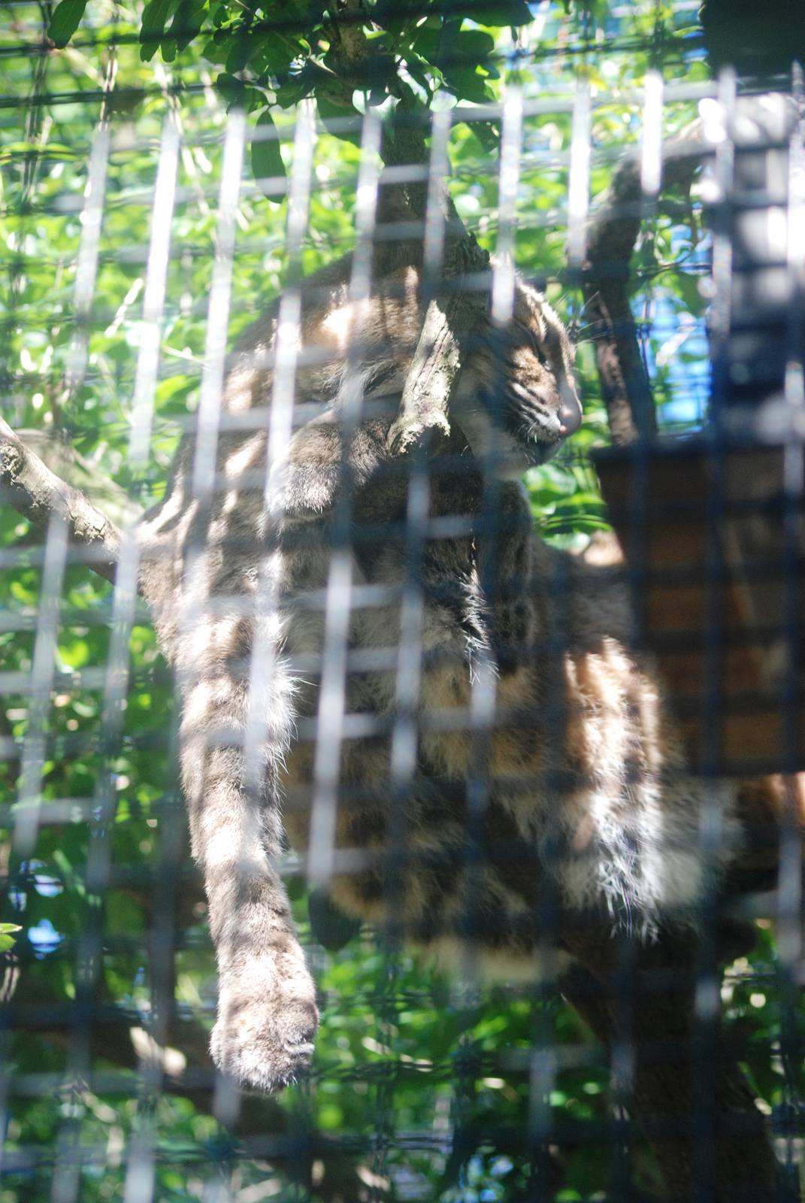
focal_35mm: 129
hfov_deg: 10.7
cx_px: 402
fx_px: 4314
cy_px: 602
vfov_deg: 15.9
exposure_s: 1/160
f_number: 4
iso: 400
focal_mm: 86
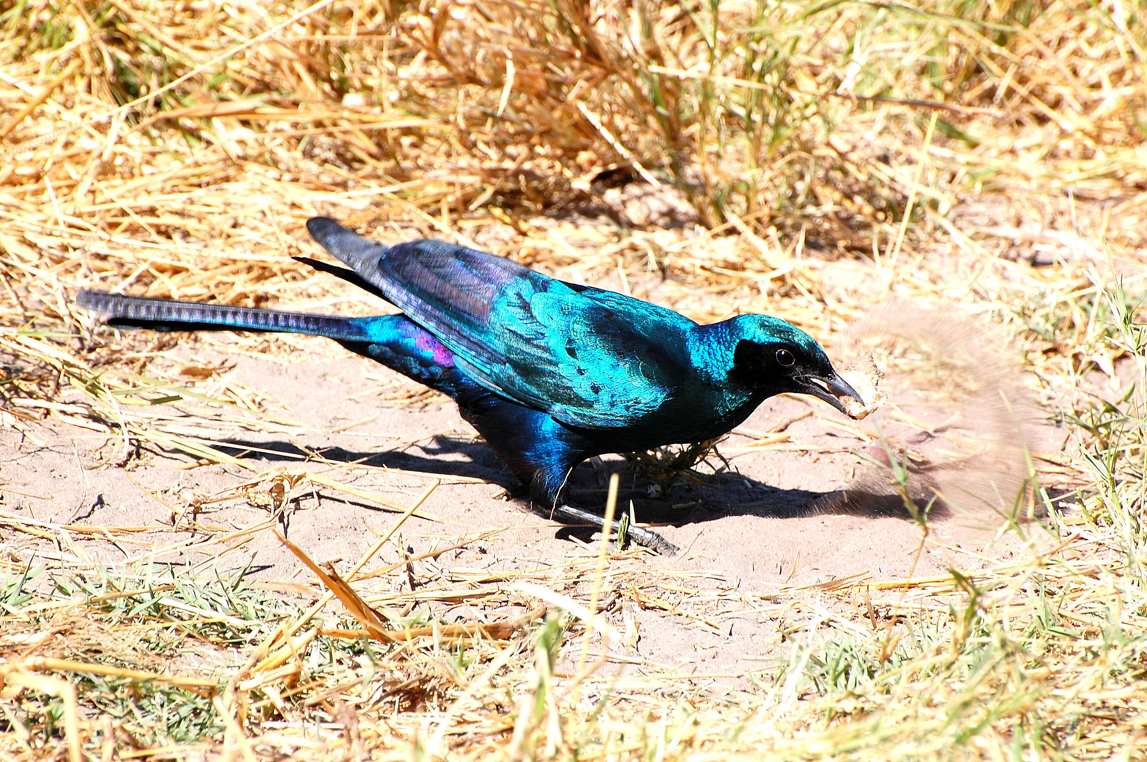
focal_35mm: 450
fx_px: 14323
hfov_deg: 4.6
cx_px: 574
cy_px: 381
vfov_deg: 3.0
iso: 200
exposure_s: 1/160
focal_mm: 300
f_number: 11
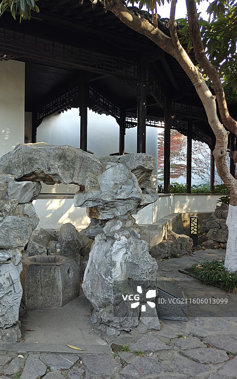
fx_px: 300
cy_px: 193
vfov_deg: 64.7
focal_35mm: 29
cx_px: 70
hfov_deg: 42.2
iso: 50
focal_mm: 6.06
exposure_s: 1/319
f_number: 1.6
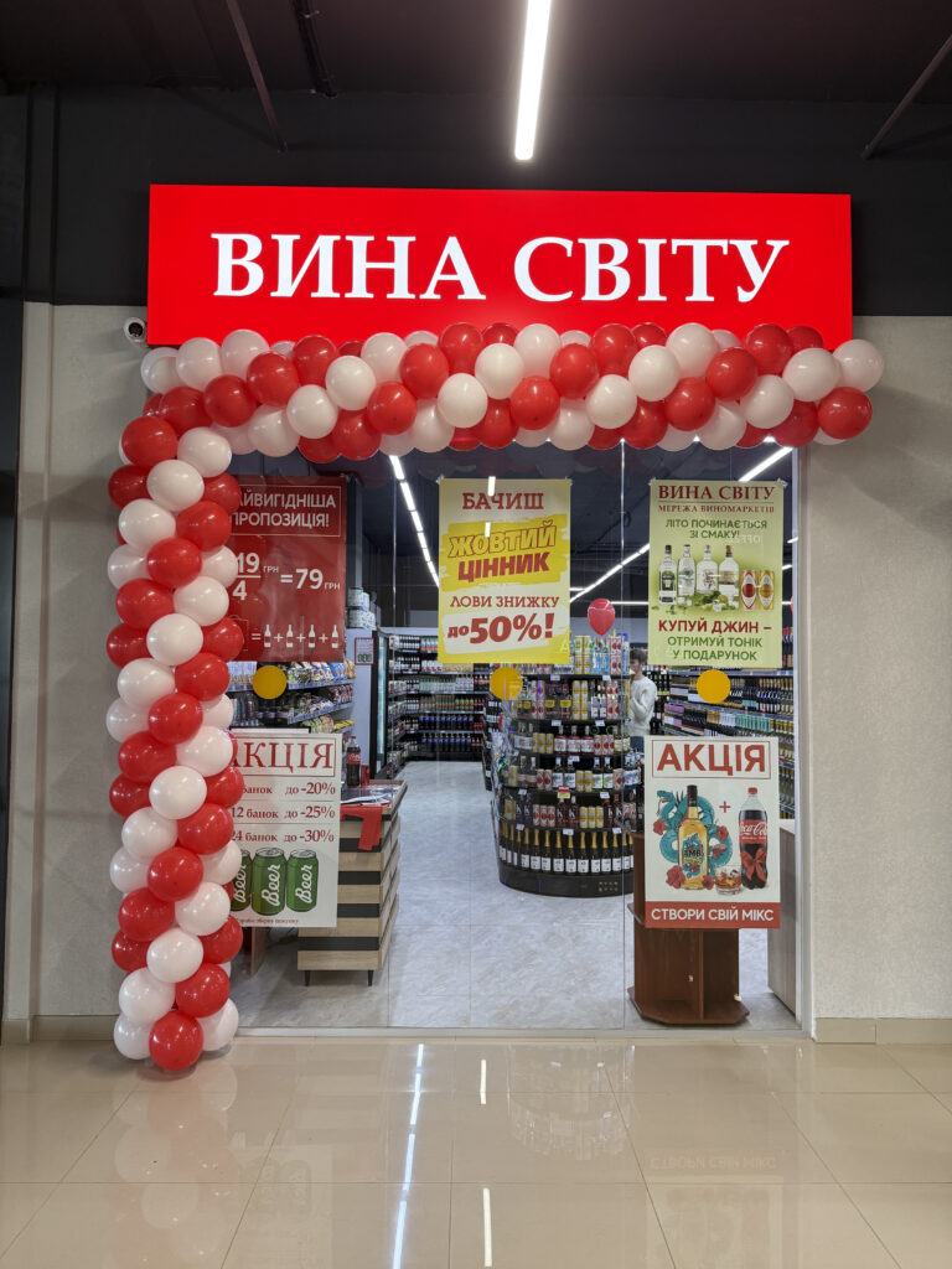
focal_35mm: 24
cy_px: 634
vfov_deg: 71.6
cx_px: 476
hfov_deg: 56.8
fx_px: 880
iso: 200
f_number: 1.78
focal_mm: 6.76
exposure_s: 1/122
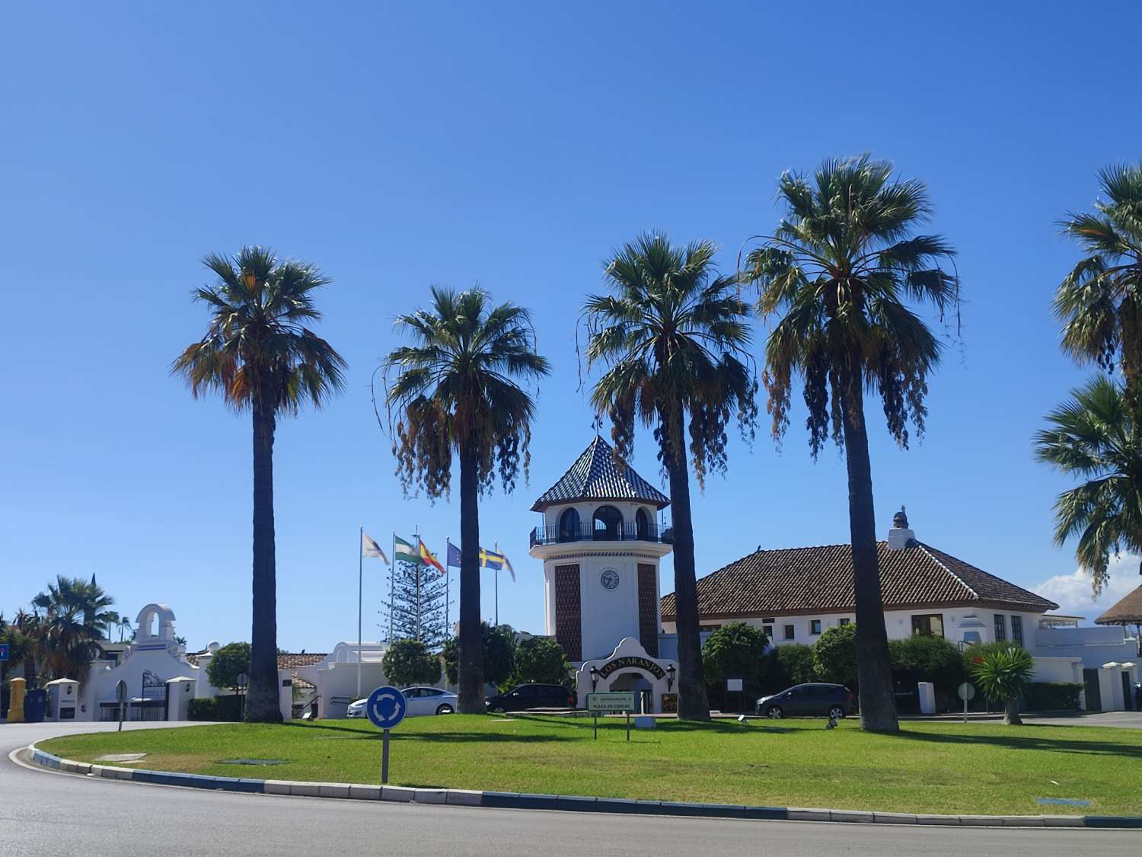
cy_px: 428
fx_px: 792
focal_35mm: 24
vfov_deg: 56.8
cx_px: 571
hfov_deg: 71.6
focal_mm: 5.89
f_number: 1.89
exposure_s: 1/914
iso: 50
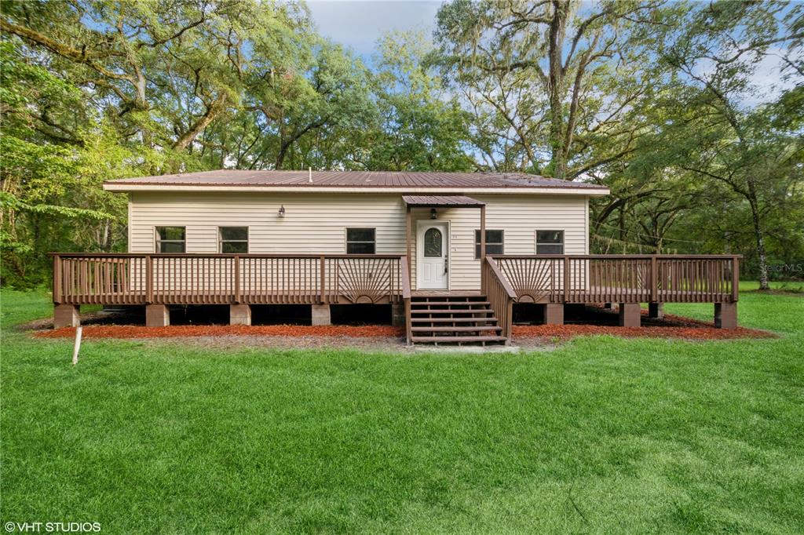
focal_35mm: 15
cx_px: 402
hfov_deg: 100.4
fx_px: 335
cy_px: 268
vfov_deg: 77.3
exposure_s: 1/20
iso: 200
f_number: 8
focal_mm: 10
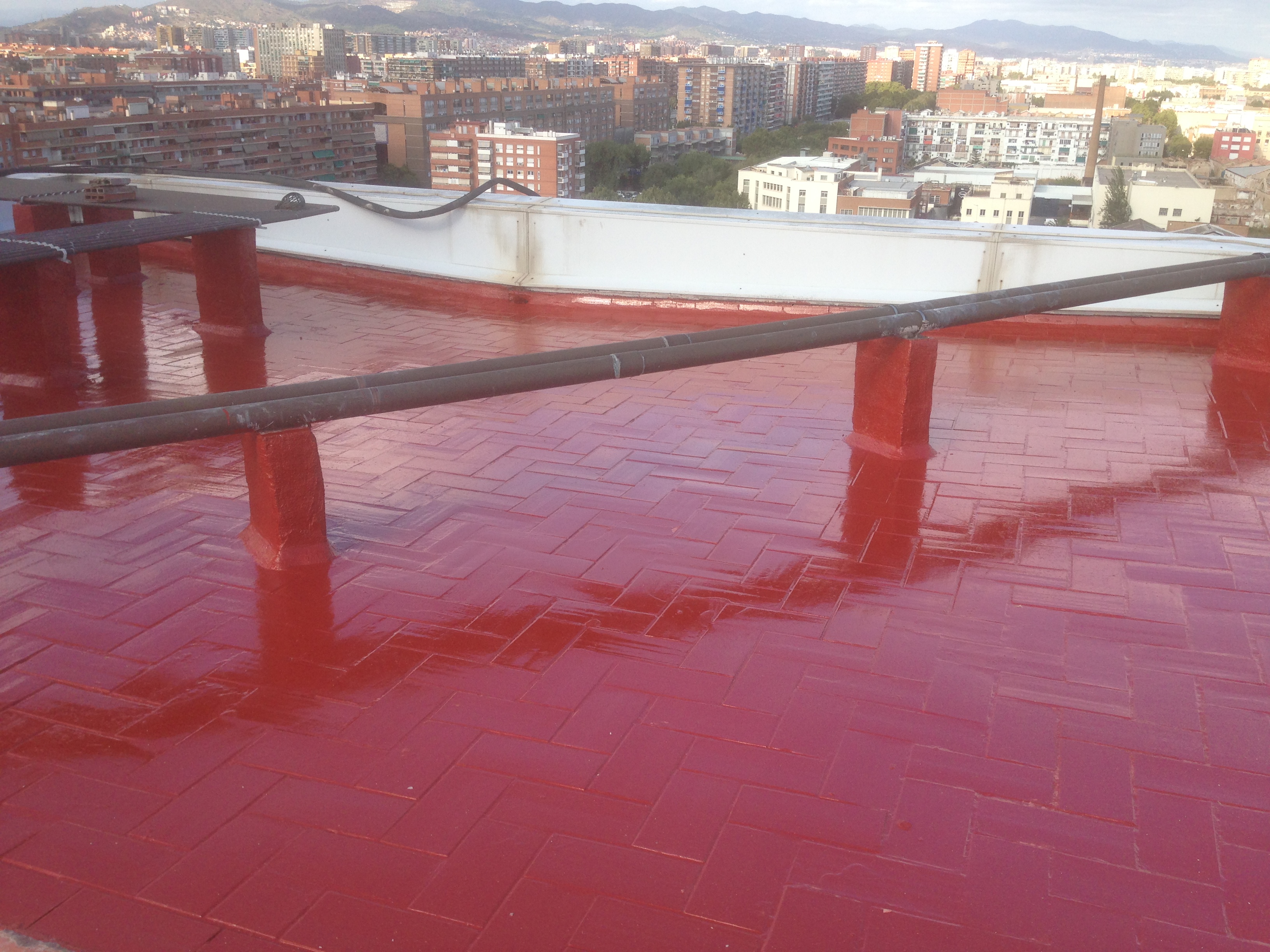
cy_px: 476
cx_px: 635
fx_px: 1211
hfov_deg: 55.4
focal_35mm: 33
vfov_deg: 42.9
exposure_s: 1/583
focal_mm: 4.13
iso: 50
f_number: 2.4
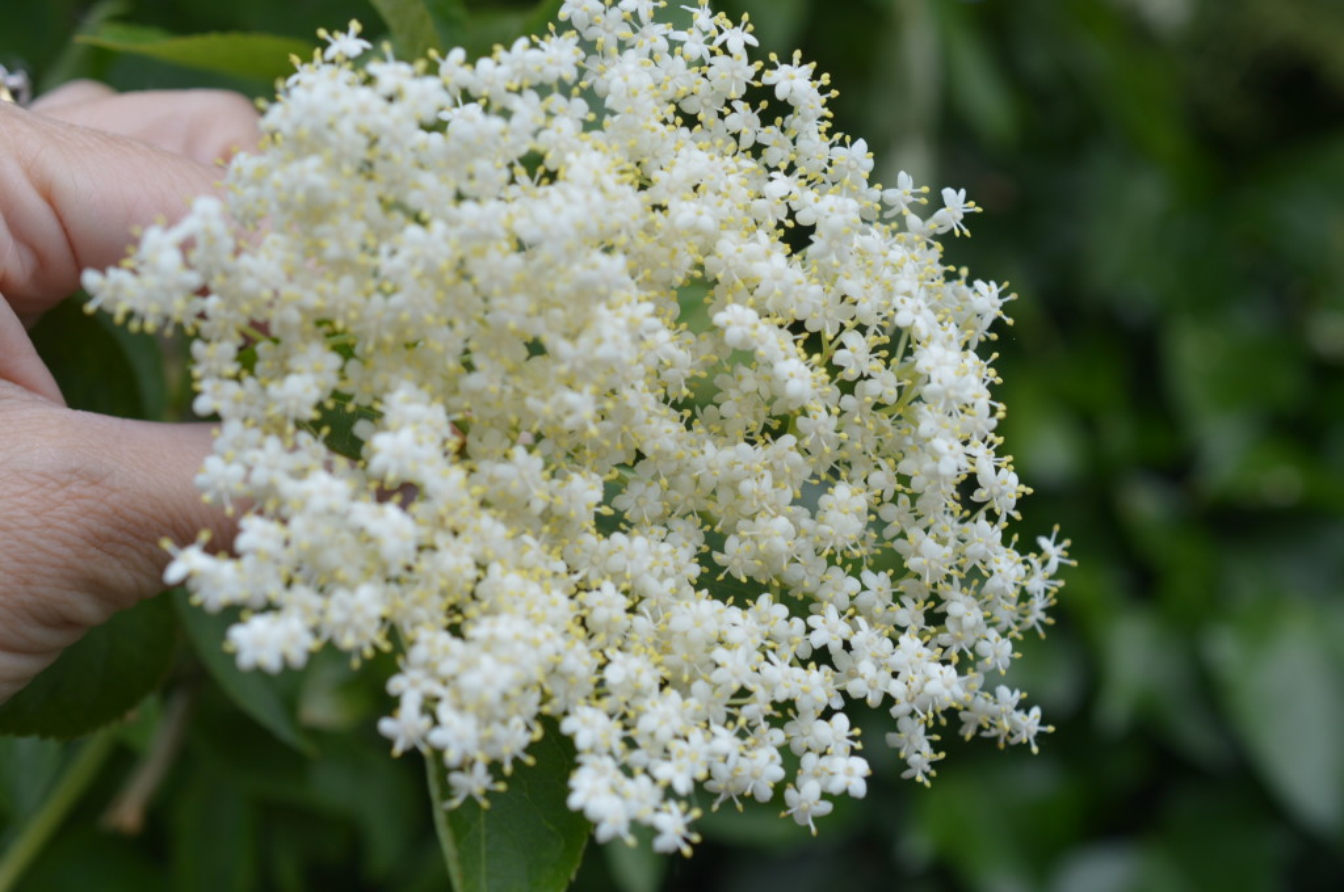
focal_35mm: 60
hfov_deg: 33.4
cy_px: 446
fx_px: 2237
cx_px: 672
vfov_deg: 22.6
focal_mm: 40
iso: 100
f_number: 6.3
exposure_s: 1/160
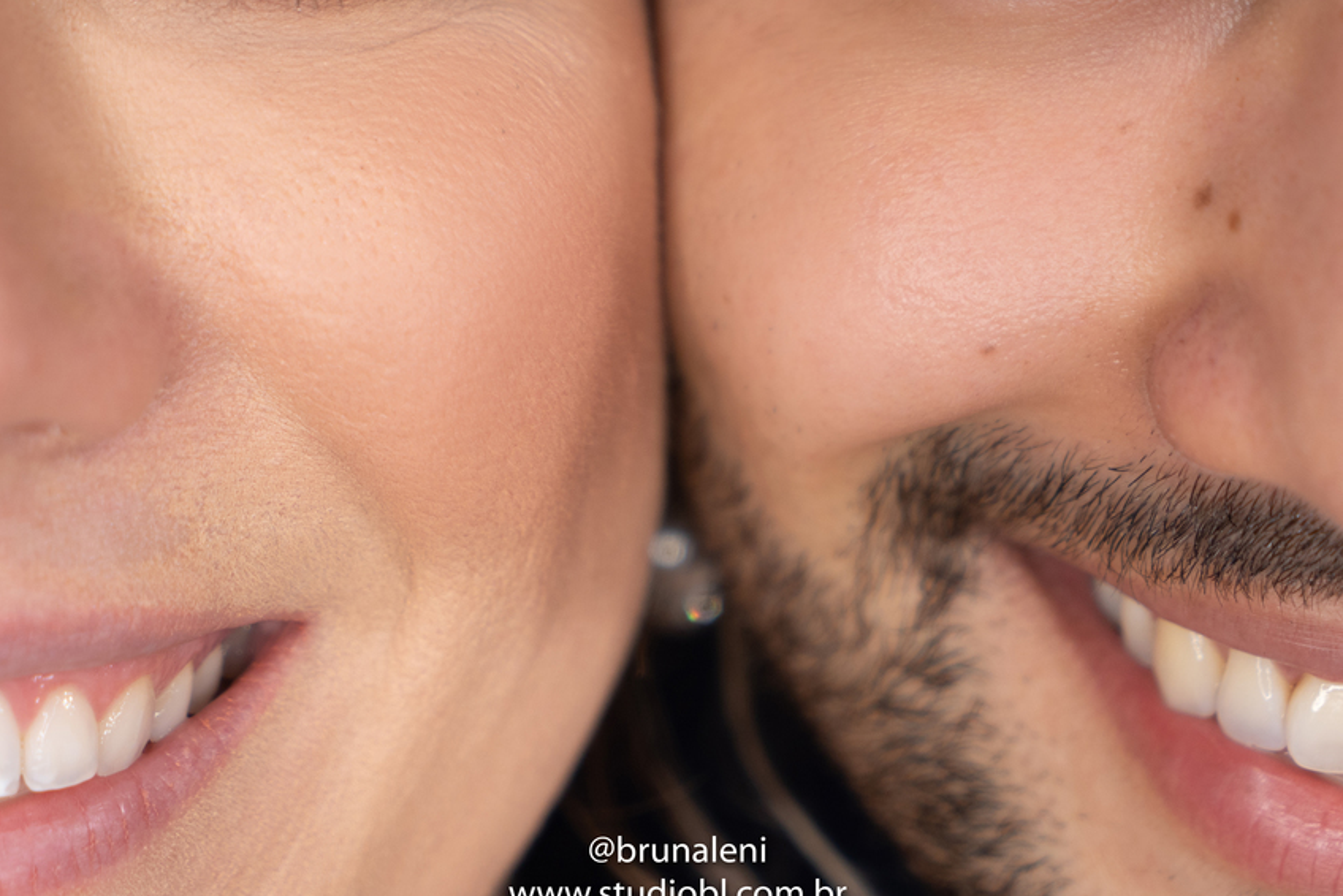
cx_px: 678
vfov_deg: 13.8
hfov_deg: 20.6
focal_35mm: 99
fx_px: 3694
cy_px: 280
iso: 500
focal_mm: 70
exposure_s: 1/160
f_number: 4.5
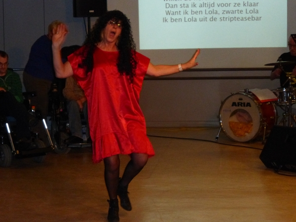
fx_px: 889
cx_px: 148
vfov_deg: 14.2
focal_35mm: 104
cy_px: 111
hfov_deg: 18.9
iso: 1000
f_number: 5.3
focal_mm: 17.1
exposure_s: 1/60
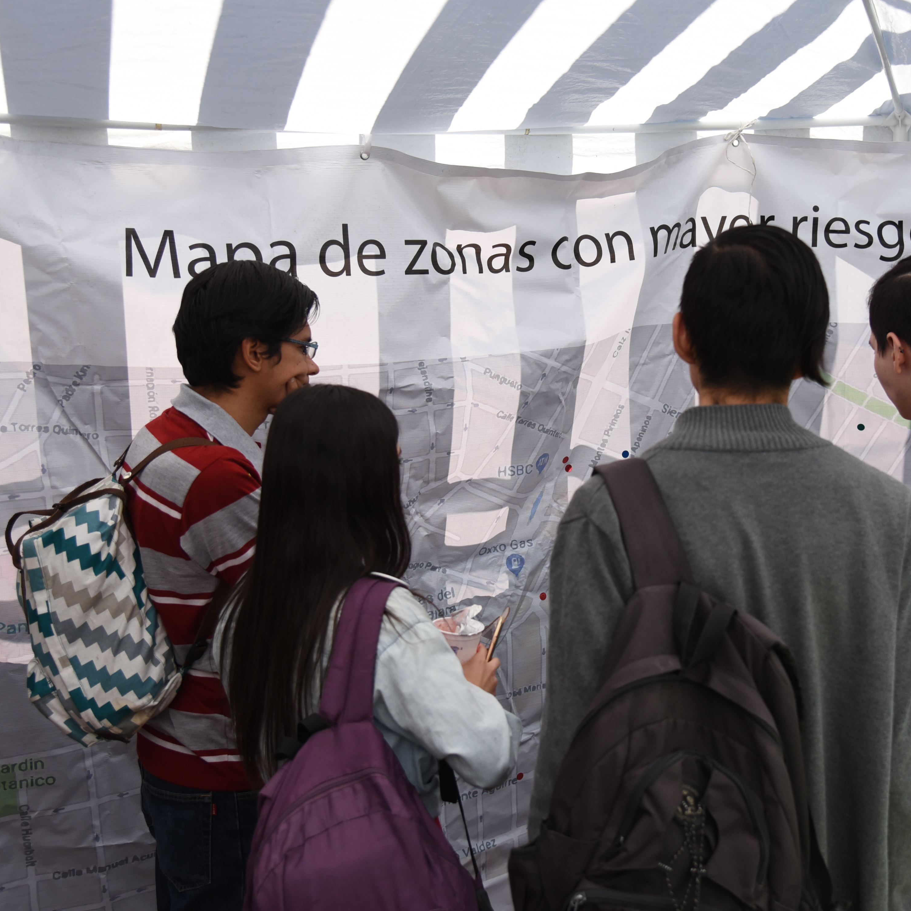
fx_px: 1340
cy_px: 454
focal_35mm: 45
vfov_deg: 37.6
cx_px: 561
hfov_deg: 37.4
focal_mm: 35
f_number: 4
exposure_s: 1/4000
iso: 800
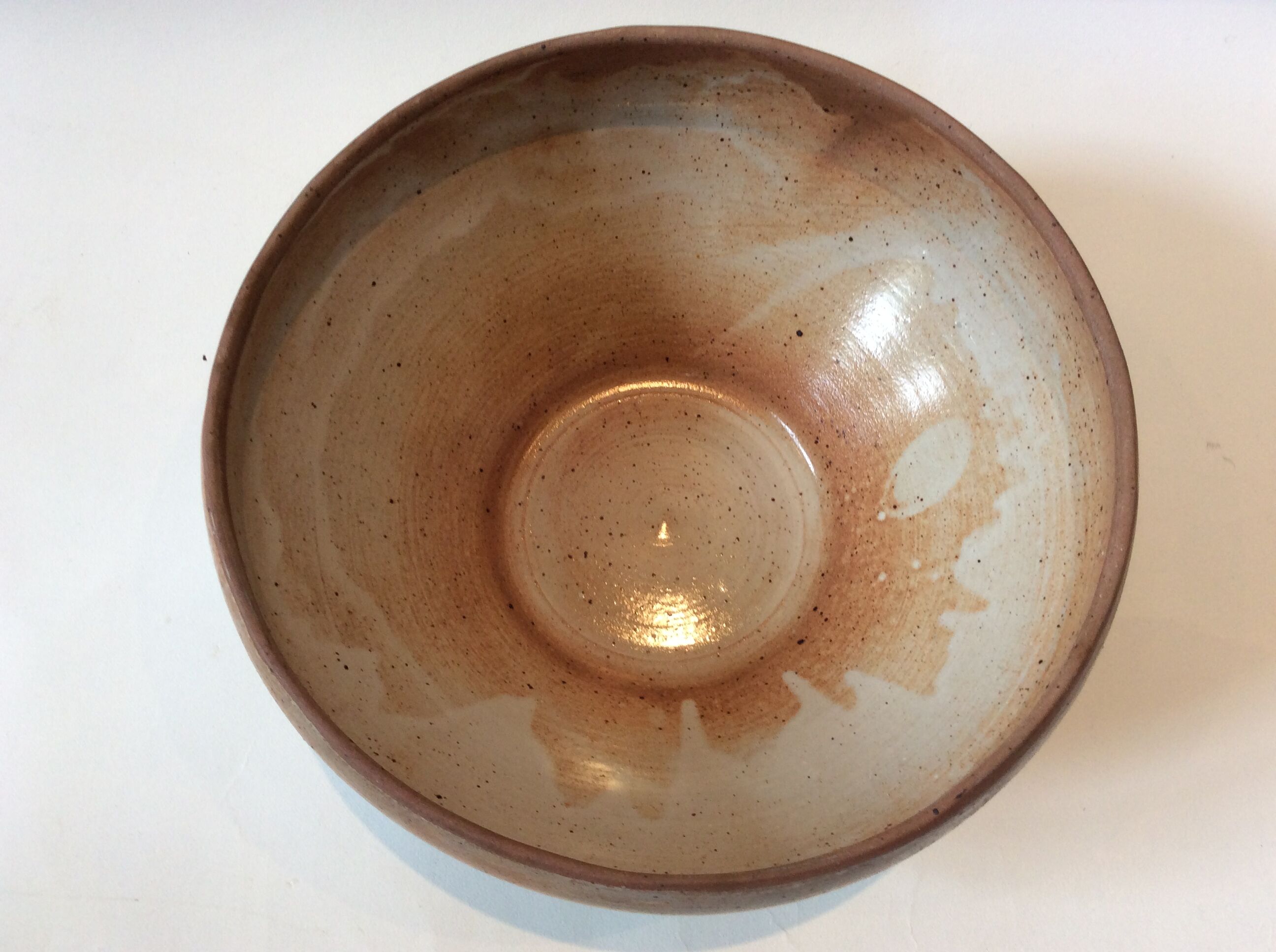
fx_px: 1178
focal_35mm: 32
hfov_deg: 56.9
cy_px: 476
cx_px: 638
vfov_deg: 44.1
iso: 50
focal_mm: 3.3
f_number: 2.4
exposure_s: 1/25
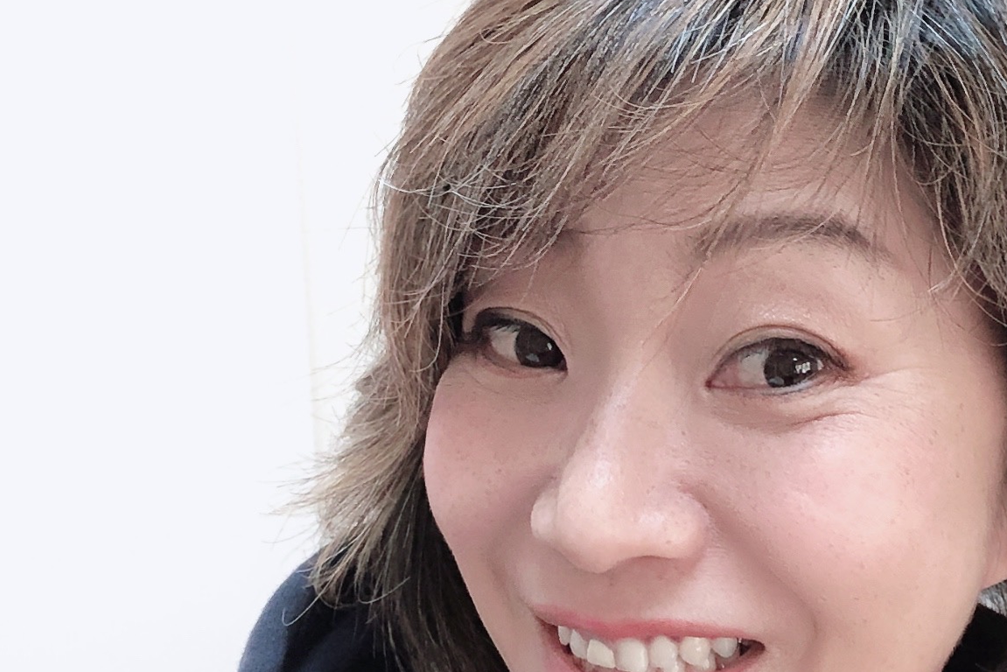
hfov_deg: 27.1
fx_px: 2070
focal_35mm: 74
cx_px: 702
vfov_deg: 18.4
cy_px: 382
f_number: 2.2
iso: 100
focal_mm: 2.87
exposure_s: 1/33
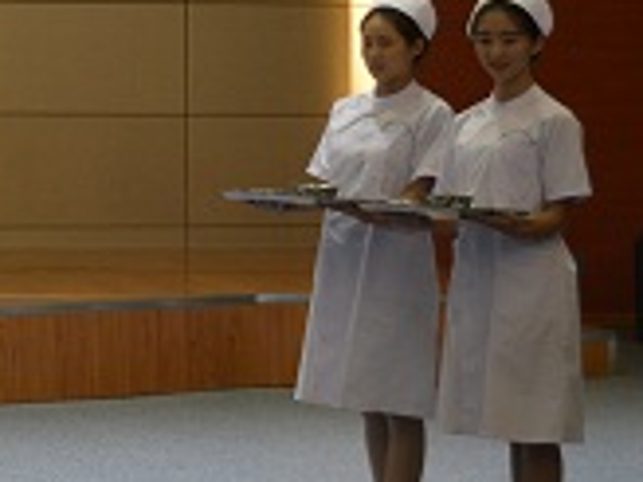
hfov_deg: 15.4
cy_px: -67
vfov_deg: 12.4
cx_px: -341
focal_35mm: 117
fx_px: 2173
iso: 400
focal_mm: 24
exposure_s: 1/40
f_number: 4
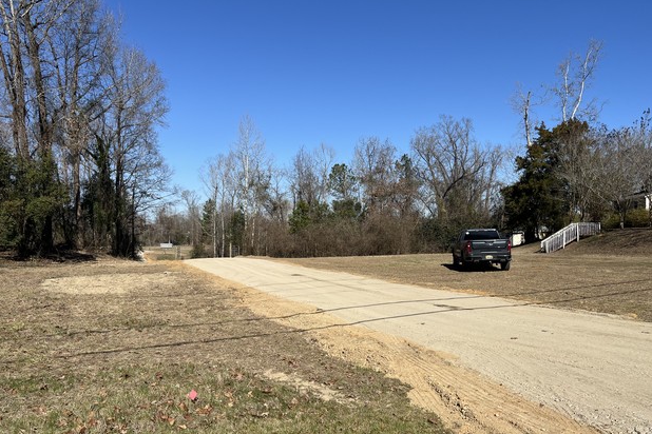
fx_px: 507
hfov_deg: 65.5
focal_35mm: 28
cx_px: 333
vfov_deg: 46.3
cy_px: 250
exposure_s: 1/4484
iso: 50
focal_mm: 5.1
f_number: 1.6
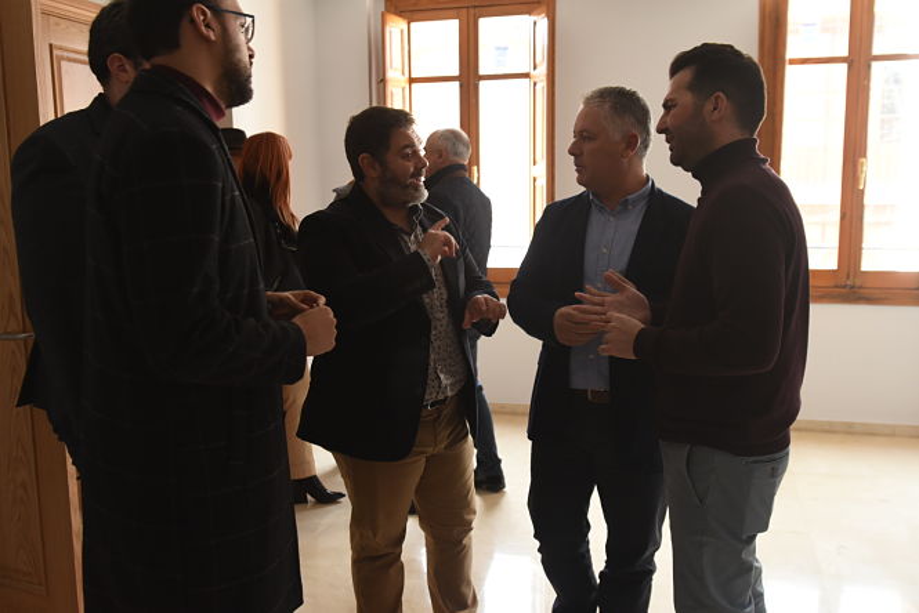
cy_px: 306
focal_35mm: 35
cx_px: 460
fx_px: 894
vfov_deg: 37.9
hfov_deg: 54.4
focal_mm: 35
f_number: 4
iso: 1600
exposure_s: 1/160
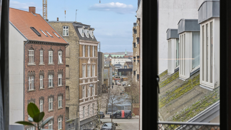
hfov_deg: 29.3
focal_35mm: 72
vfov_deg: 16.8
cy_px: 72
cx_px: 122
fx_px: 441
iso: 400
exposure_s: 1/250
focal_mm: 58
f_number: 4
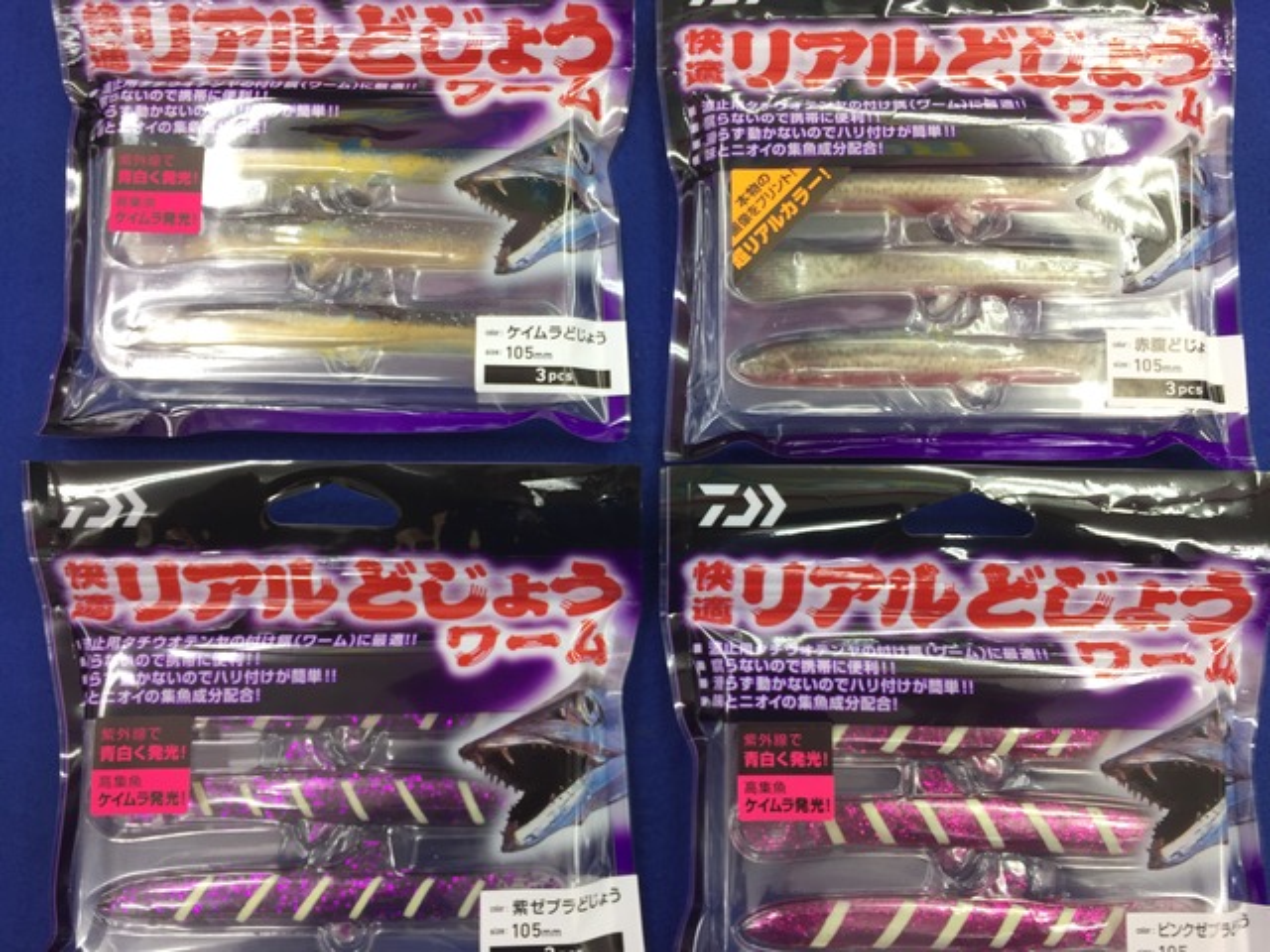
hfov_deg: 61.7
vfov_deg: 48.2
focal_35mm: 29
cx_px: 635
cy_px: 476
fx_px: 1064
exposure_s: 1/30
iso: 32
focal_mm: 4.15
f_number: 2.2
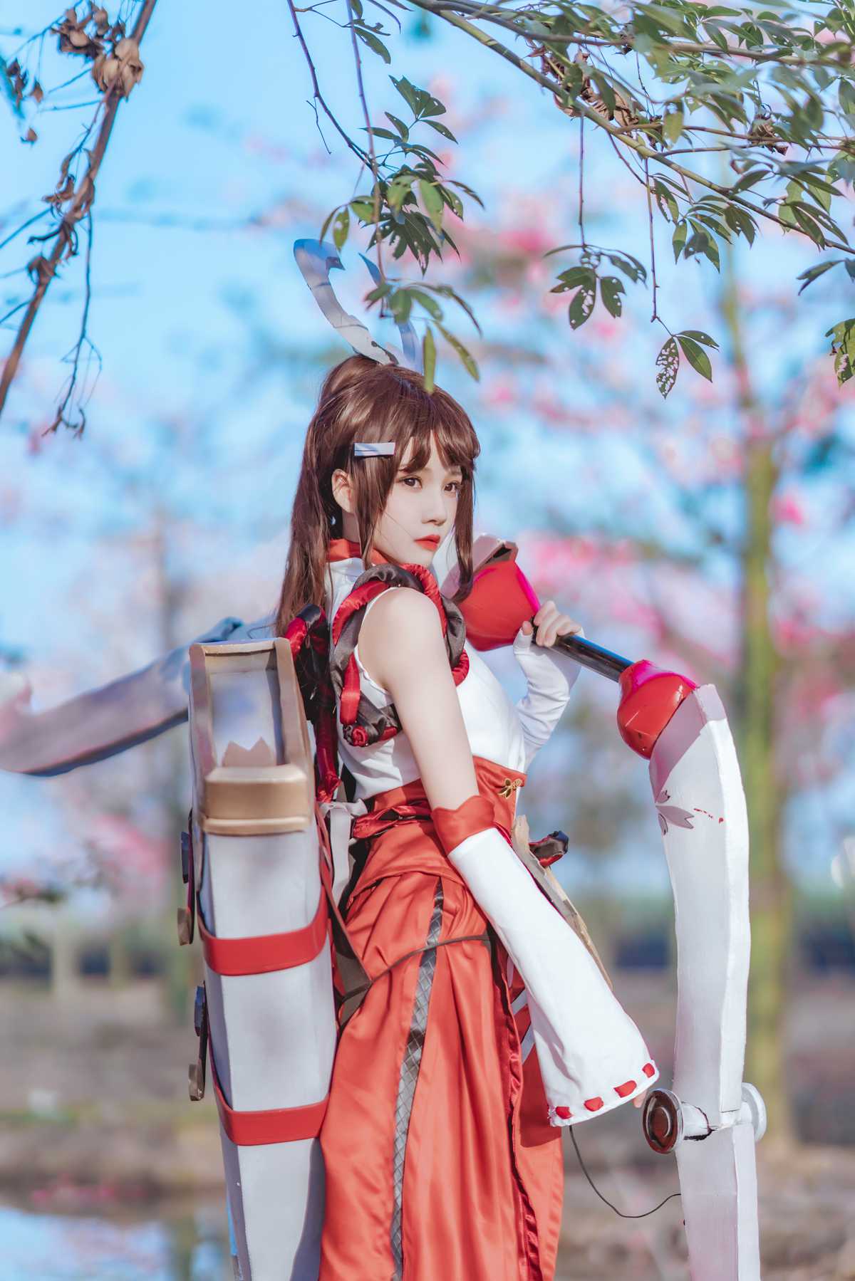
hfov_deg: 16.1
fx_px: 3027
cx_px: 428
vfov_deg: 23.9
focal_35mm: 85
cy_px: 640
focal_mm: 85
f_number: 1.4
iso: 125
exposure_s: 1/2500
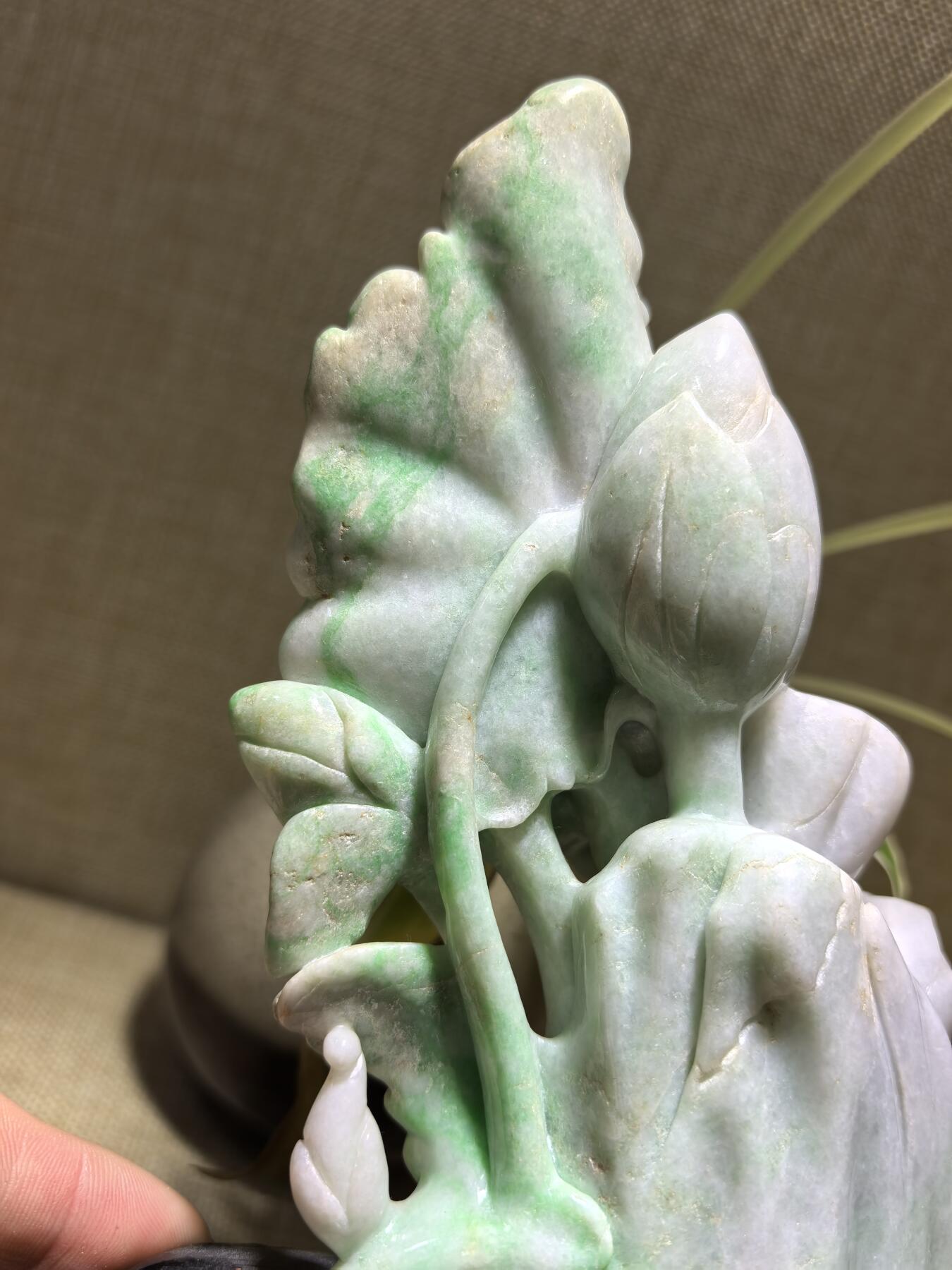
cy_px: 635
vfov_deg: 65.3
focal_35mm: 27
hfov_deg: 51.4
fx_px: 990
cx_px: 476
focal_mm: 6.98
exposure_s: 1/122
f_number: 2
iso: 50
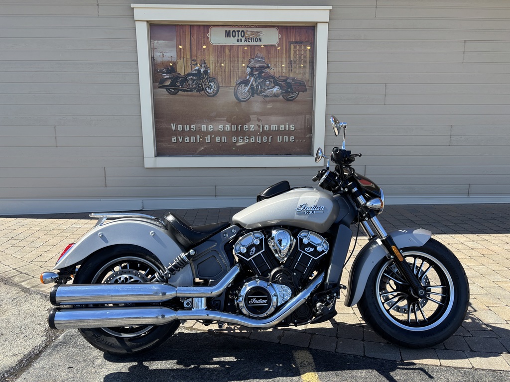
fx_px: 383
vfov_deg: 53.1
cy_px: 191
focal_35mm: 26
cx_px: 255
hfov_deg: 67.3
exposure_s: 1/1263
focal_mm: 5.96
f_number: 1.6
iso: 50
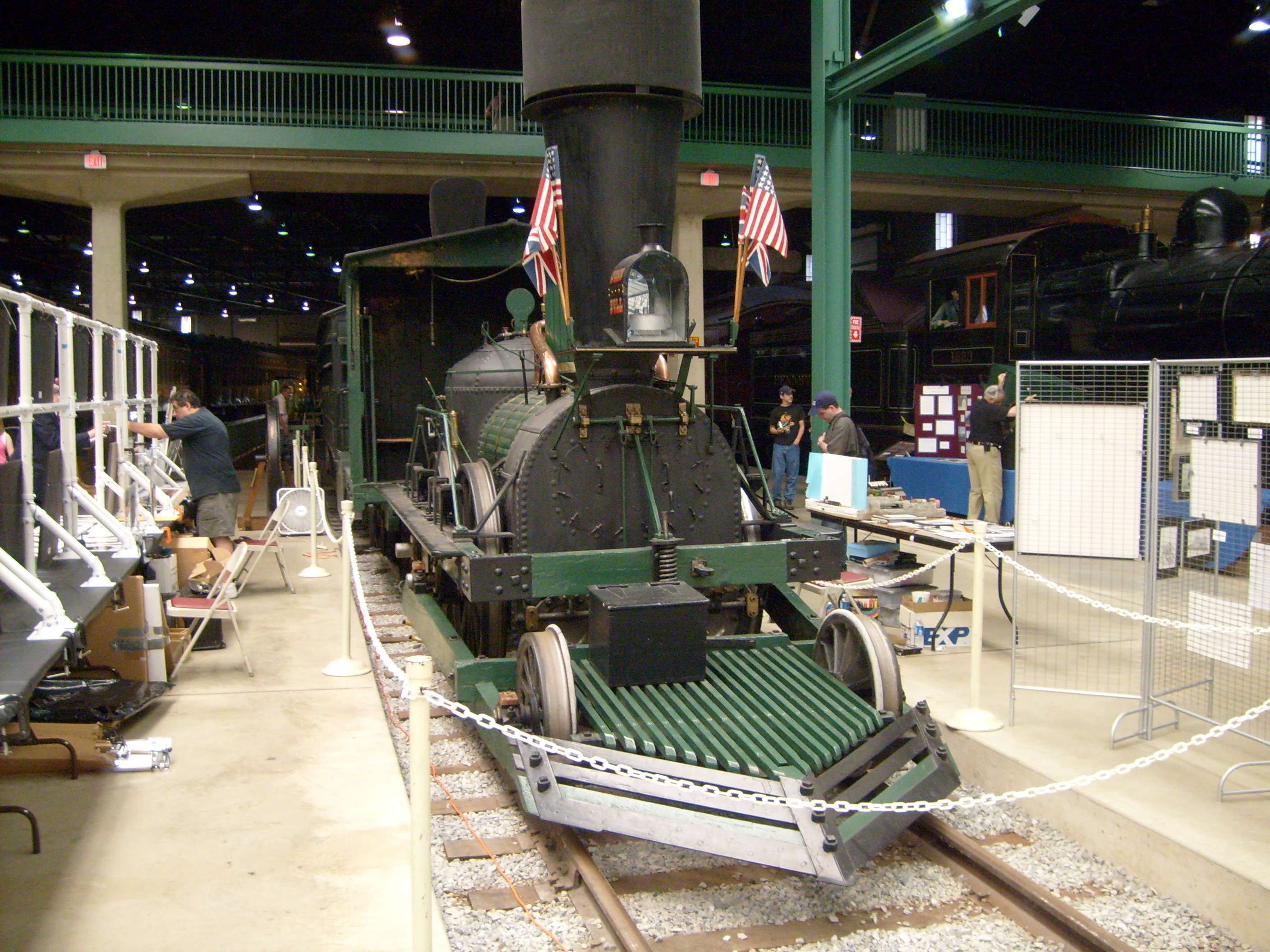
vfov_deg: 40.7
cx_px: 635
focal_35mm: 35
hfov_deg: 52.6
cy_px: 476
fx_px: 1284
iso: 200
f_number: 2.8
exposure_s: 1/45
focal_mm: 5.8
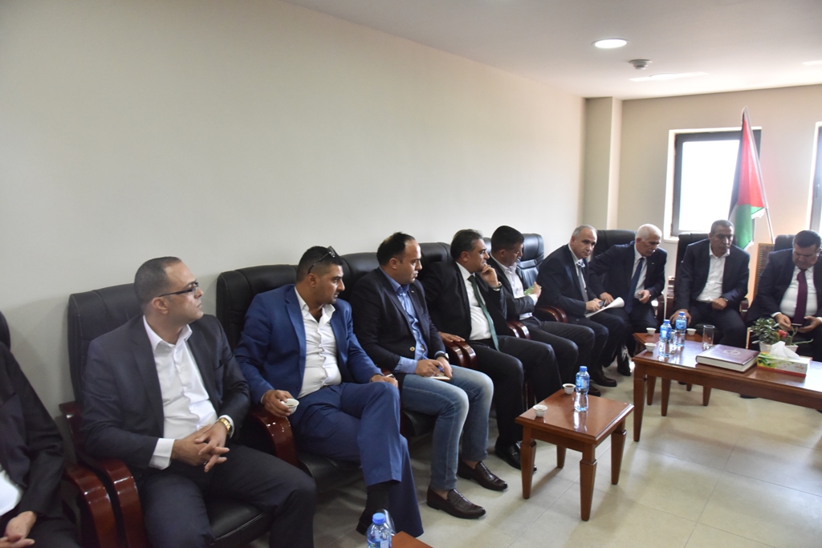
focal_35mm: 24
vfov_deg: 53.1
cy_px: 274
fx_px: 548
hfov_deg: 73.7
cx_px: 411
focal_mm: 24
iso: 3200
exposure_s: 1/250
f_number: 8
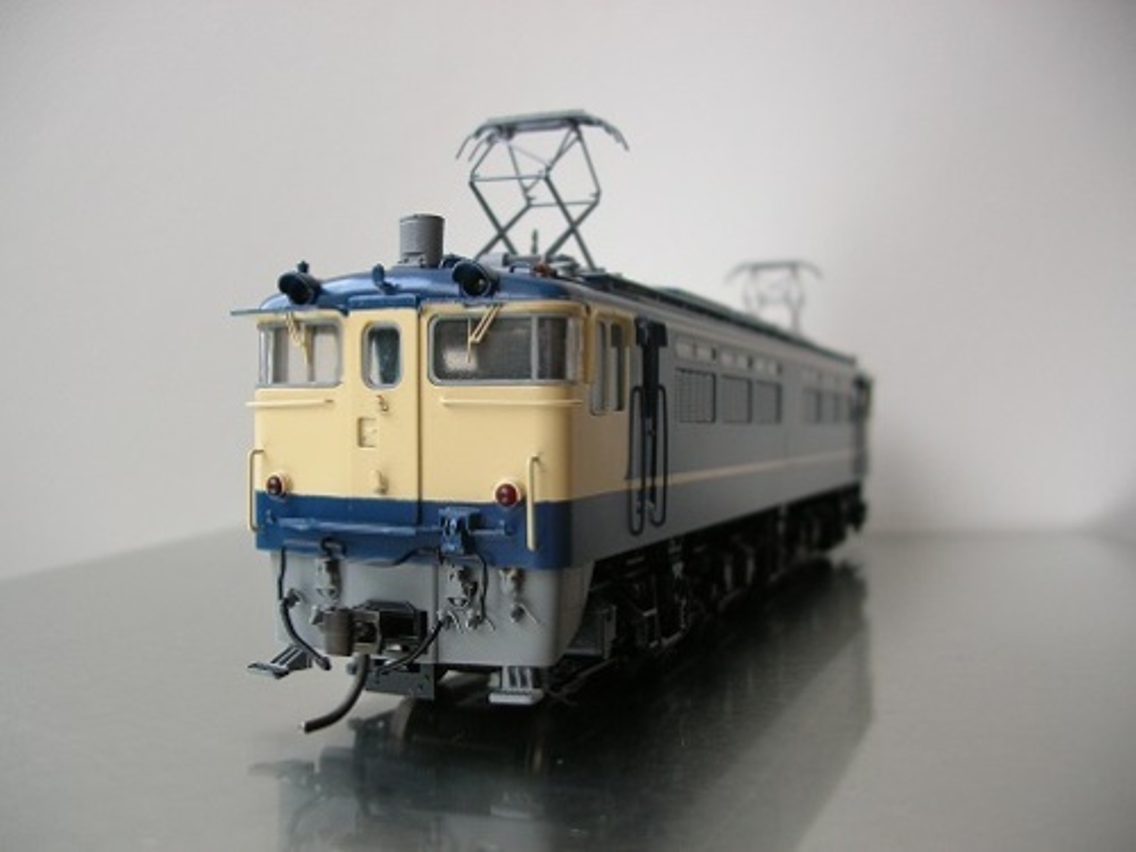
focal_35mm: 35
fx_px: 1149
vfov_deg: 40.7
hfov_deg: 52.6
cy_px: 426
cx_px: 568
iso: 50
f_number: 2.8
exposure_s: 1/49.6
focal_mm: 5.8
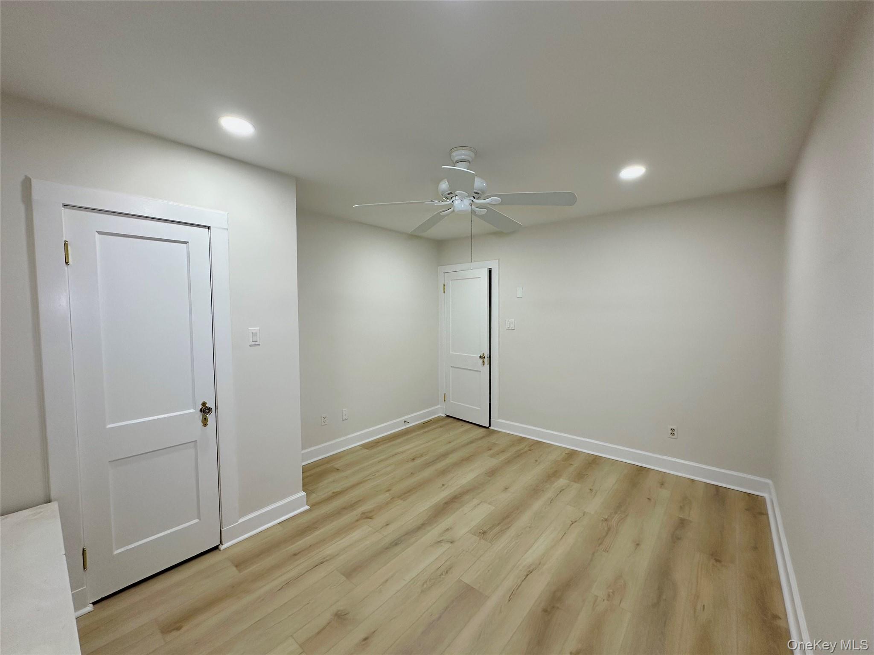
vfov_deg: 85.7
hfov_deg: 102.1
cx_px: 437
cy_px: 328
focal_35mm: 14
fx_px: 353
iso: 160
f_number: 2.2
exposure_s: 1/120
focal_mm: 2.22
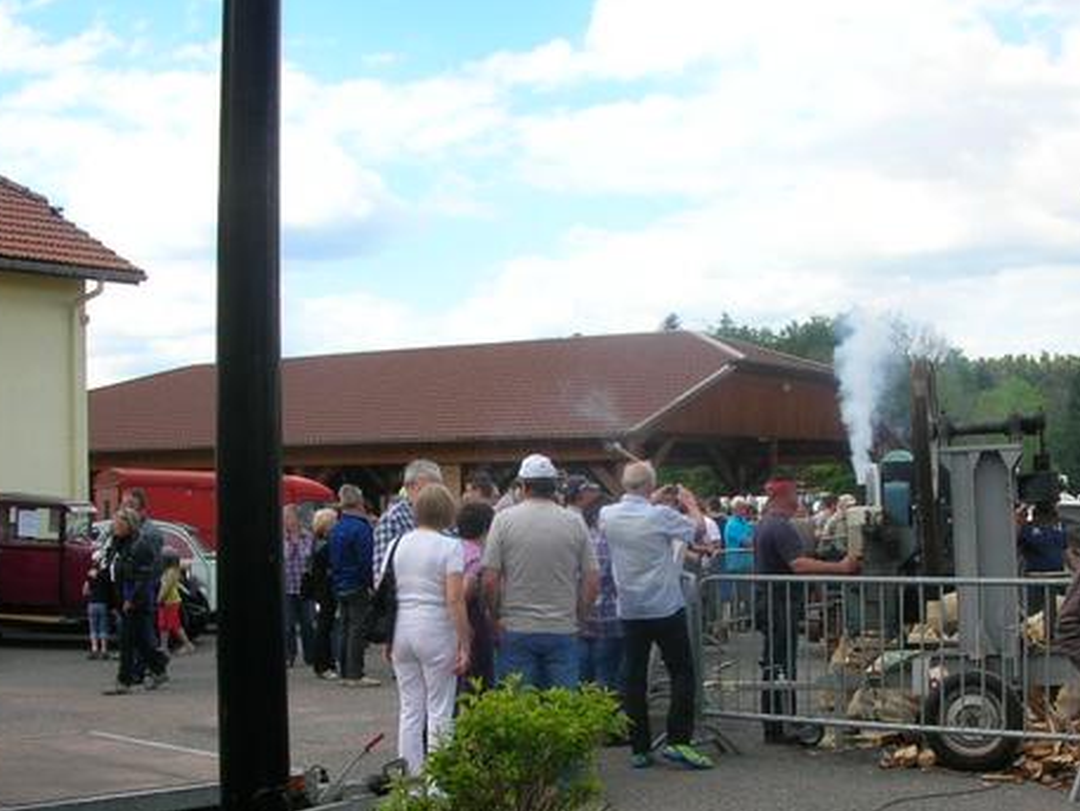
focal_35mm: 49
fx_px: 1529
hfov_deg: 38.6
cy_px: 525
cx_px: 683
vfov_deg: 29.5
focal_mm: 5.8
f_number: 5.6
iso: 50
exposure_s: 1/136
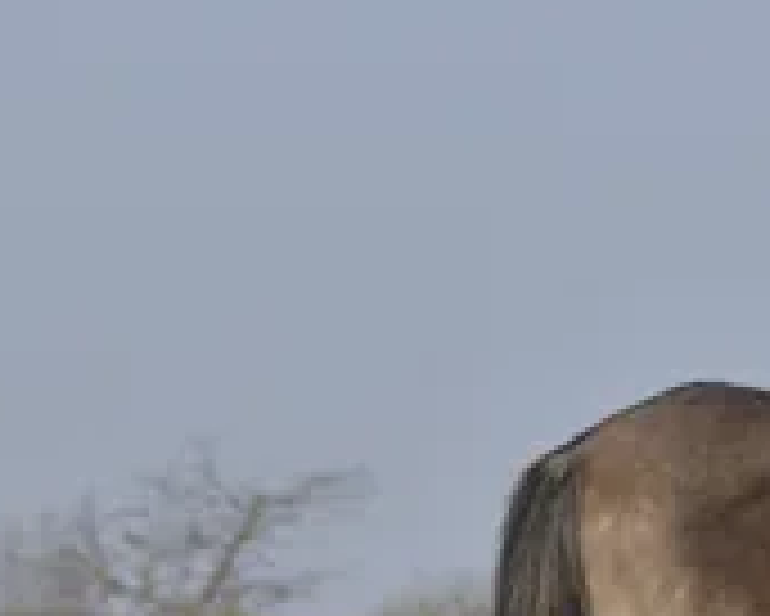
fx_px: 22506
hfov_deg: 2.0
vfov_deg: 1.6
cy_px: 387
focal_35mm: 987
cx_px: 1121
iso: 100
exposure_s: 1/400
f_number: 8
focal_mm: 200
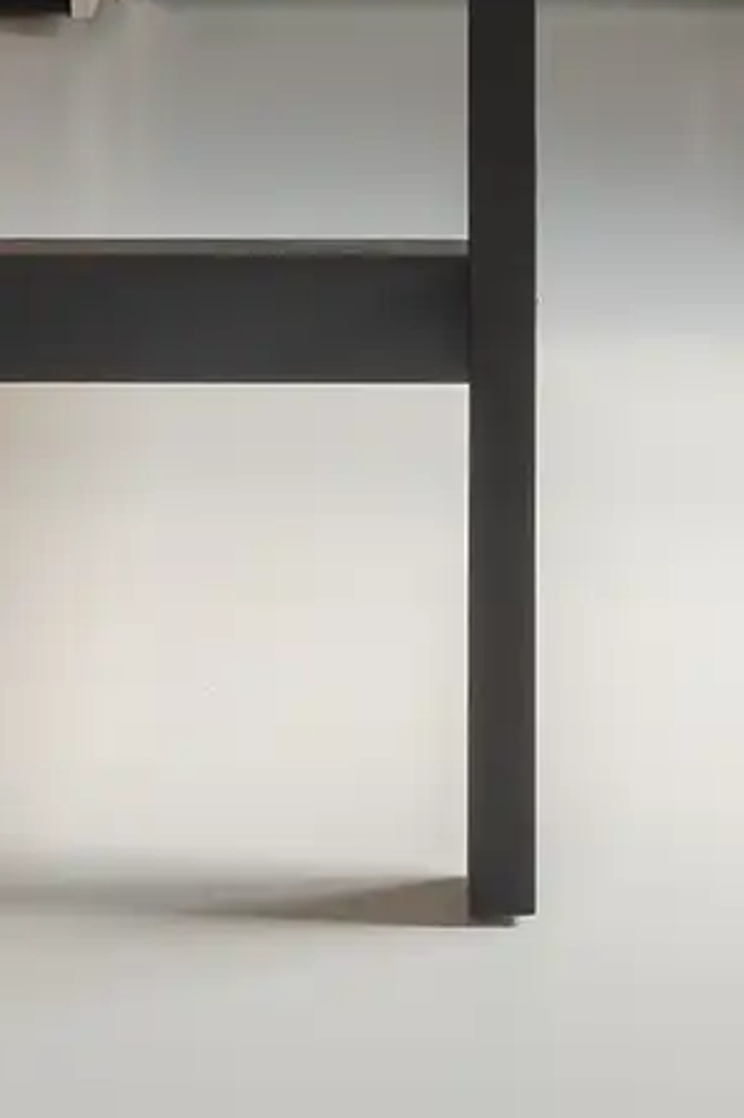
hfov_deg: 7.8
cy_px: -1096
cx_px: 469
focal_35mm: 176
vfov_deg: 10.7
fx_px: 5464
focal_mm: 35
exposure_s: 1/13
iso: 250
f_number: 13
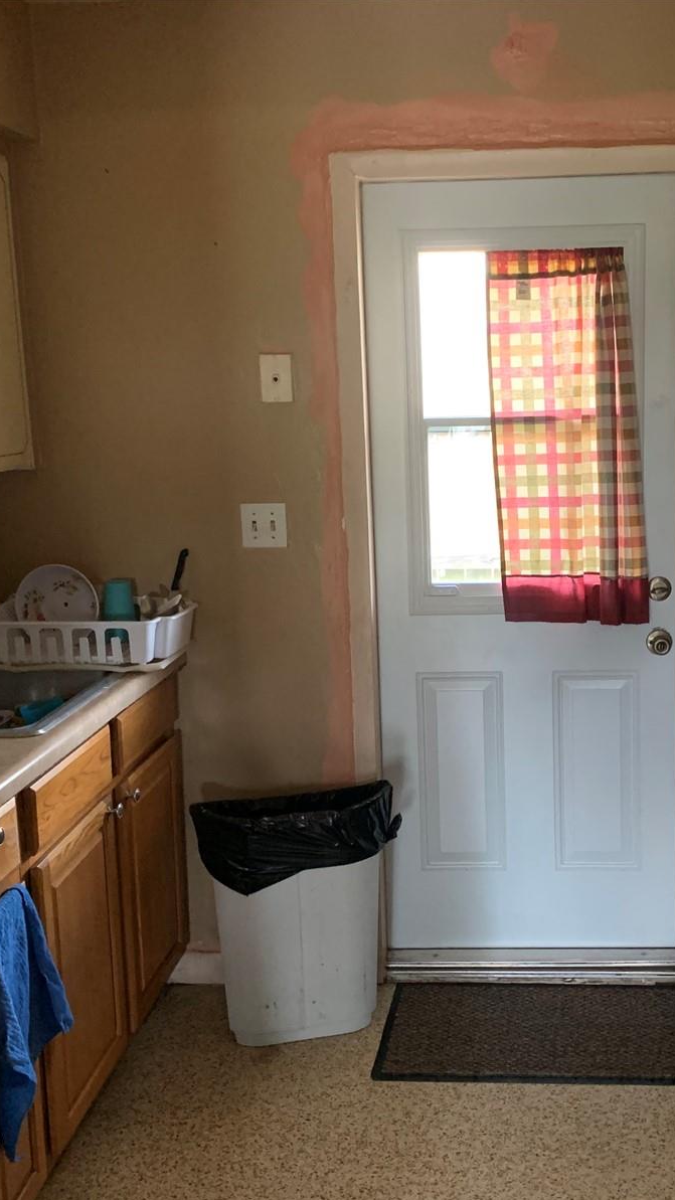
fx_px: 1209
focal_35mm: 38
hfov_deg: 30.9
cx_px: 472
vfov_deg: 52.8
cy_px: 602
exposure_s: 1/46
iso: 400
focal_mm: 4.25
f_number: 1.8
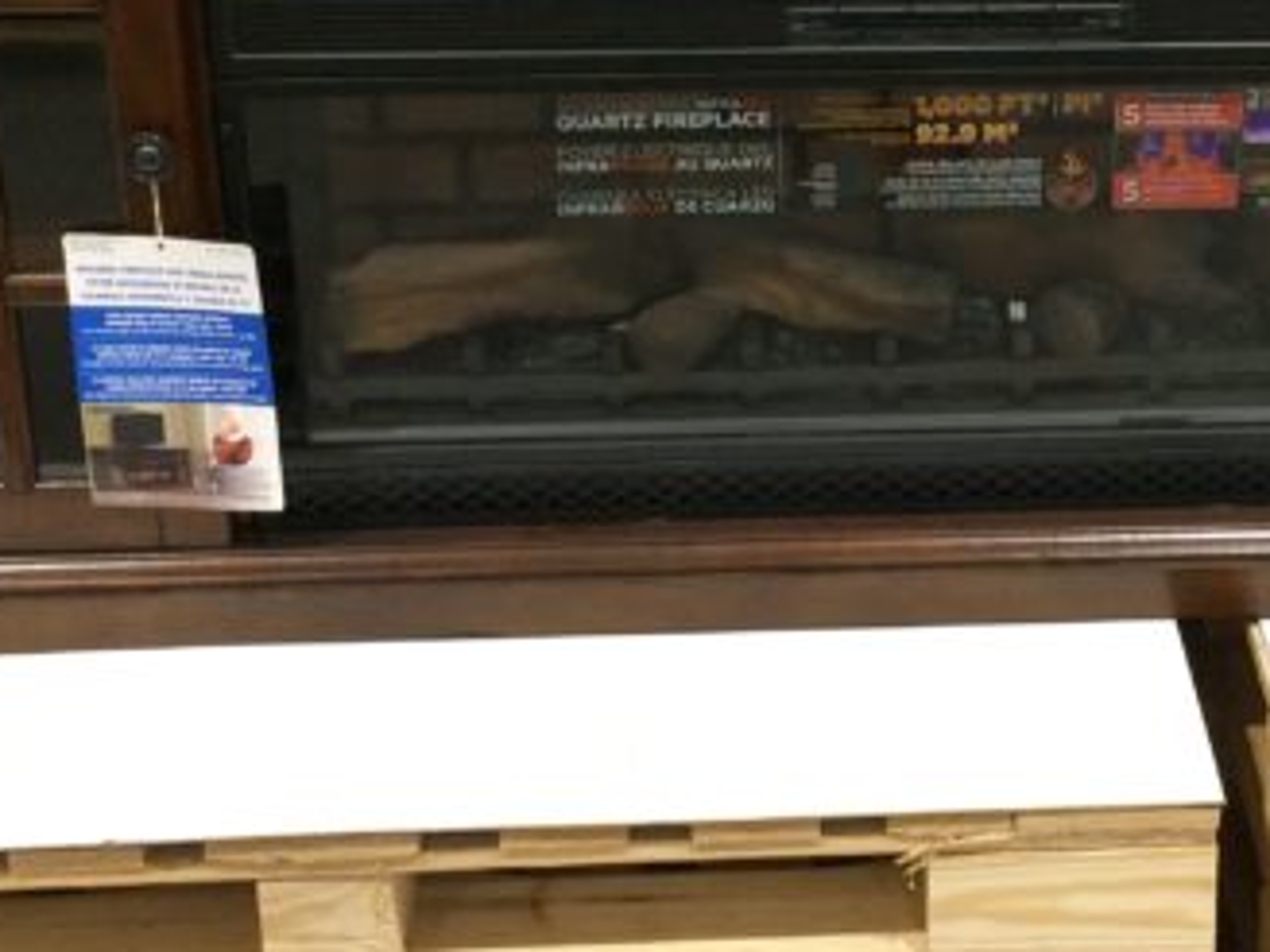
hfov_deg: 28.1
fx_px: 2495
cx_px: 964
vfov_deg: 21.3
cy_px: 155
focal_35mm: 68
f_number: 2.2
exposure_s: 1/30
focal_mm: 4.15
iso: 80
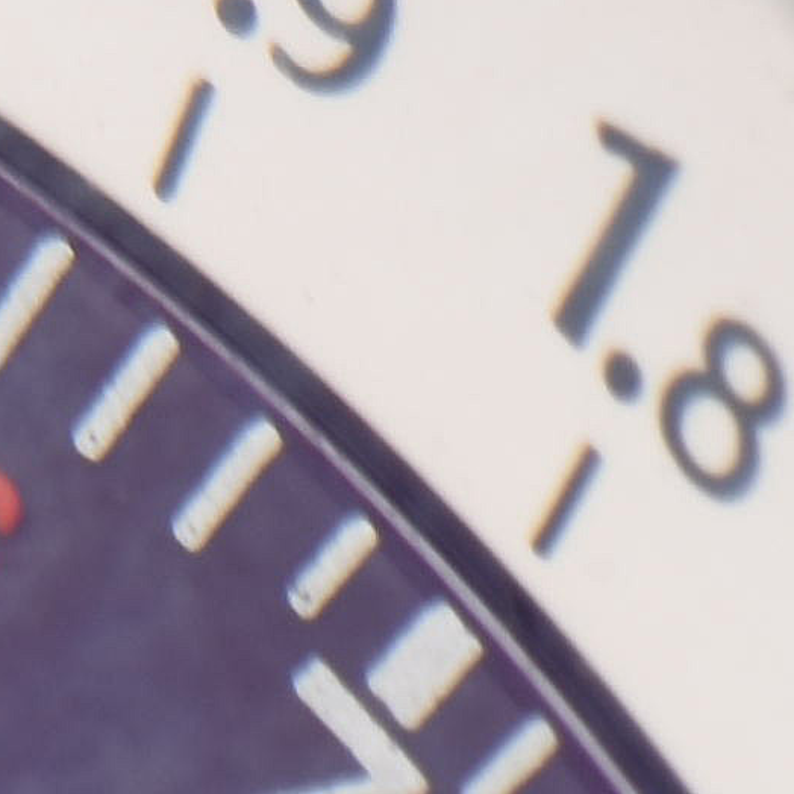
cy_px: 2600
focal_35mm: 1242
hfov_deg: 1.4
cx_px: -1241
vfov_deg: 1.4
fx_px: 32227
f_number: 20
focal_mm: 85
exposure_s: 1/100
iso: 100
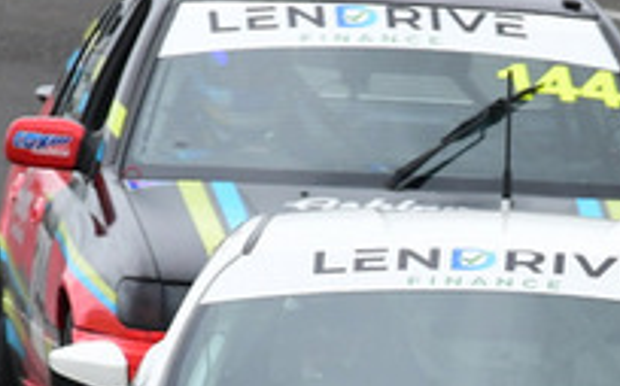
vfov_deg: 0.4
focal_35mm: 3003
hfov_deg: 0.7
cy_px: 328
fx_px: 50686
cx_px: 468
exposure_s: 1/640
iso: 800
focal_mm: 500
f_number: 11
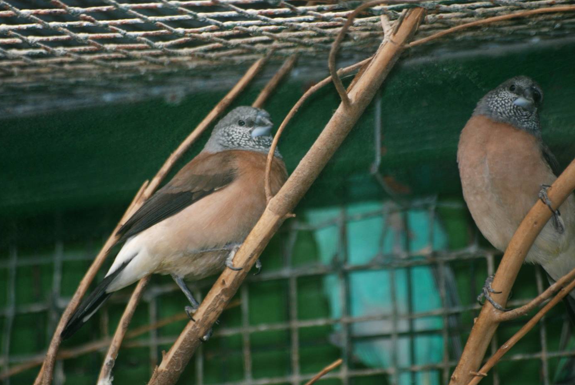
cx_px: 283
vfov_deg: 2.6
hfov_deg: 4.0
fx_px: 8331
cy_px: 184
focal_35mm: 521
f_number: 5.6
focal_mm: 300
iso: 220
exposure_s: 1/60
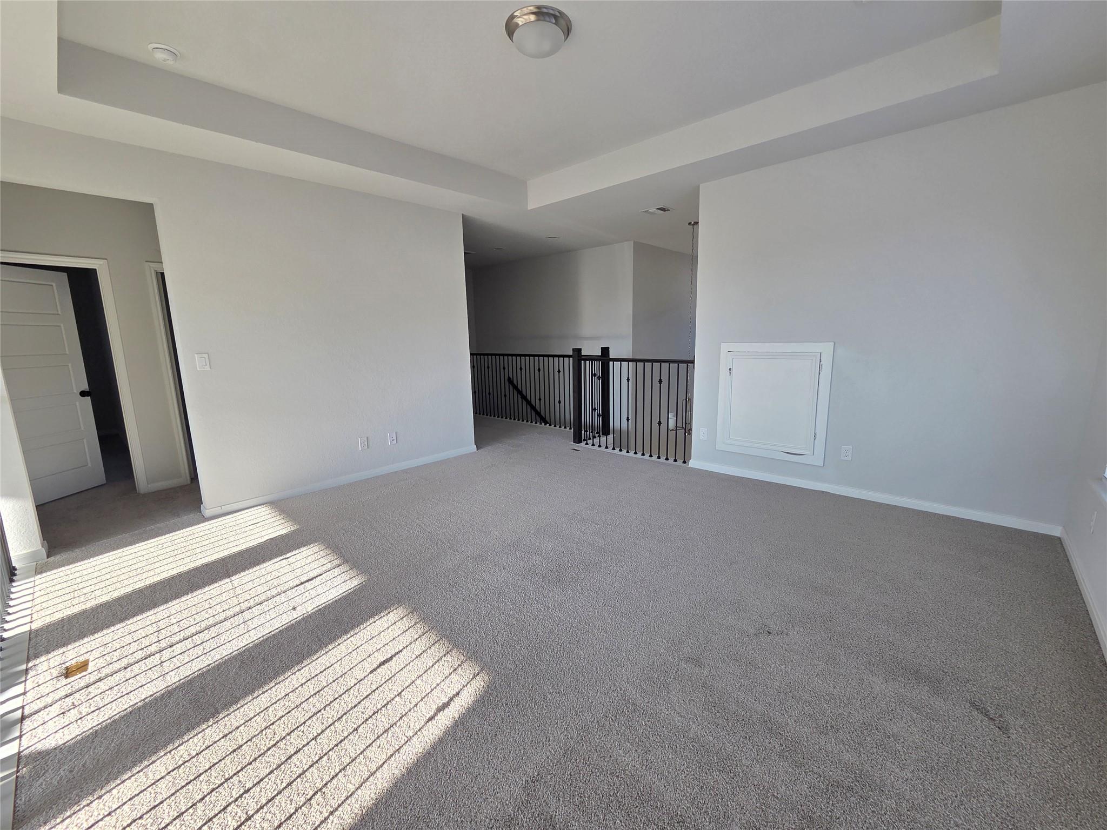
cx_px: 554
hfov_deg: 106.2
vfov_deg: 89.9
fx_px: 416
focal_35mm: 13
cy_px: 415
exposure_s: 1/120
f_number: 2.2
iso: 64
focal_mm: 2.2
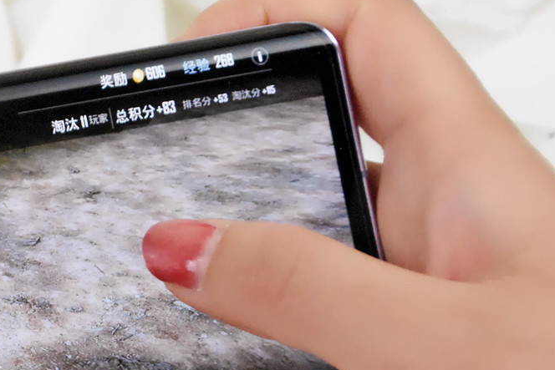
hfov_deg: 5.9
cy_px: 208
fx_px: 5350
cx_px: -184
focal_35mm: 347
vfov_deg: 4.0
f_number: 5.6
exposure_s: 1/400
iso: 4000
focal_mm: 80
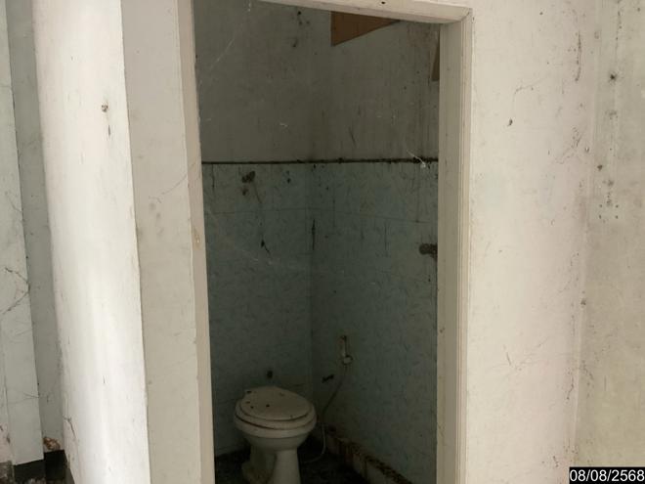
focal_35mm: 31
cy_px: 242
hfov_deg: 58.4
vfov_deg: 45.4
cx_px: 322
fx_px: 578
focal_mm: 3.3
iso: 320
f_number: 2.4
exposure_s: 1/40
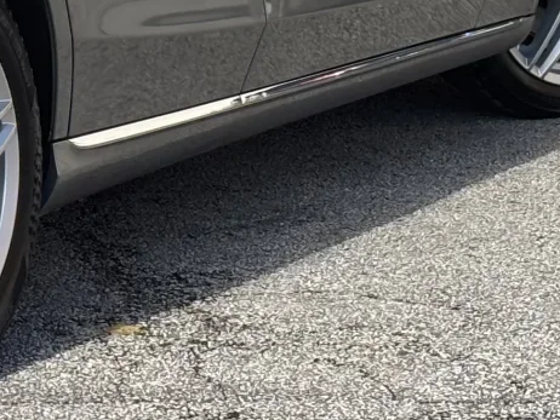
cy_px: -126
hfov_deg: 8.9
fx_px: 3496
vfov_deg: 6.8
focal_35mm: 216
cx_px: -330
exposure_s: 1/722
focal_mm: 5.96
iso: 32
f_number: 1.6
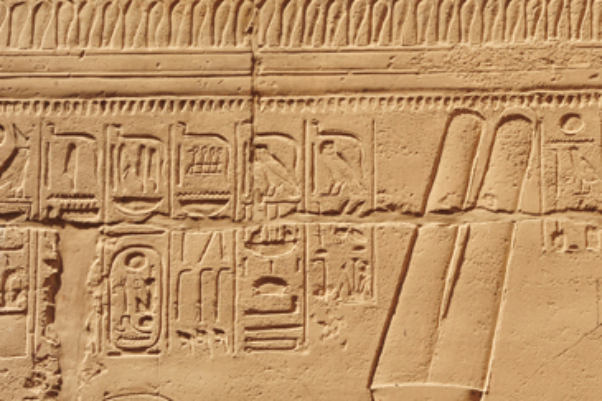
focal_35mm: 171
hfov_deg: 12.0
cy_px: 222
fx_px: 2858
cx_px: 393
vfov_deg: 8.0
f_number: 16
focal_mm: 125
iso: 800
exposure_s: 1/400
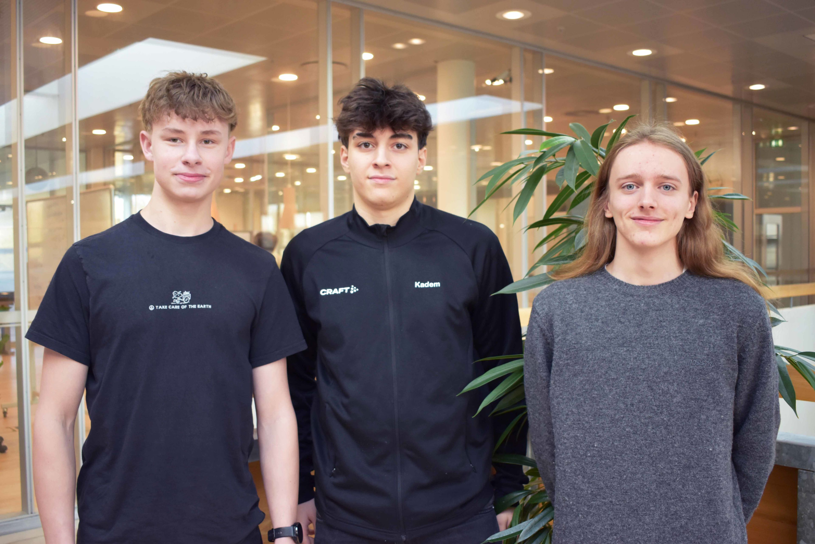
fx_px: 815
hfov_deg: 53.1
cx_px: 408
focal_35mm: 36
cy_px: 272
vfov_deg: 36.9
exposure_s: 1/60
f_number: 4
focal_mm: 24
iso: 720
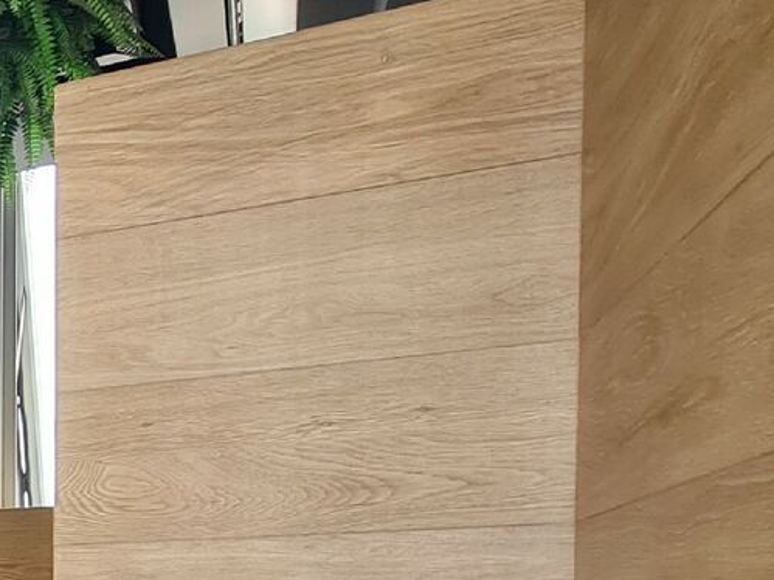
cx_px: -473
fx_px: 1118
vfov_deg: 26.0
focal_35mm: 50
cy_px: 696
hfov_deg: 25.2
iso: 80
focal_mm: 2.2
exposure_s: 1/120
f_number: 2.2
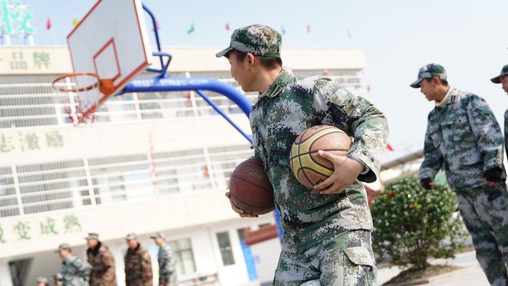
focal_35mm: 49
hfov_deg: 42.1
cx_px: 256
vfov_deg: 24.4
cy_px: 171
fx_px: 660
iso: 800
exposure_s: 1/6400
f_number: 2.8
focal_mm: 46
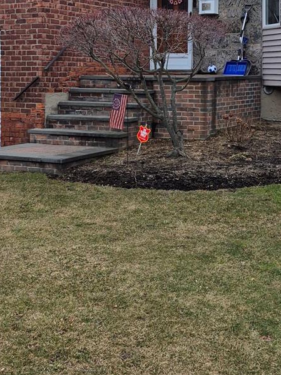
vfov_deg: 31.8
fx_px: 639
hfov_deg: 24.8
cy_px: 70
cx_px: 166
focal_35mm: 59
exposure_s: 1/734
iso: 25
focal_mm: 5.4
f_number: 1.8
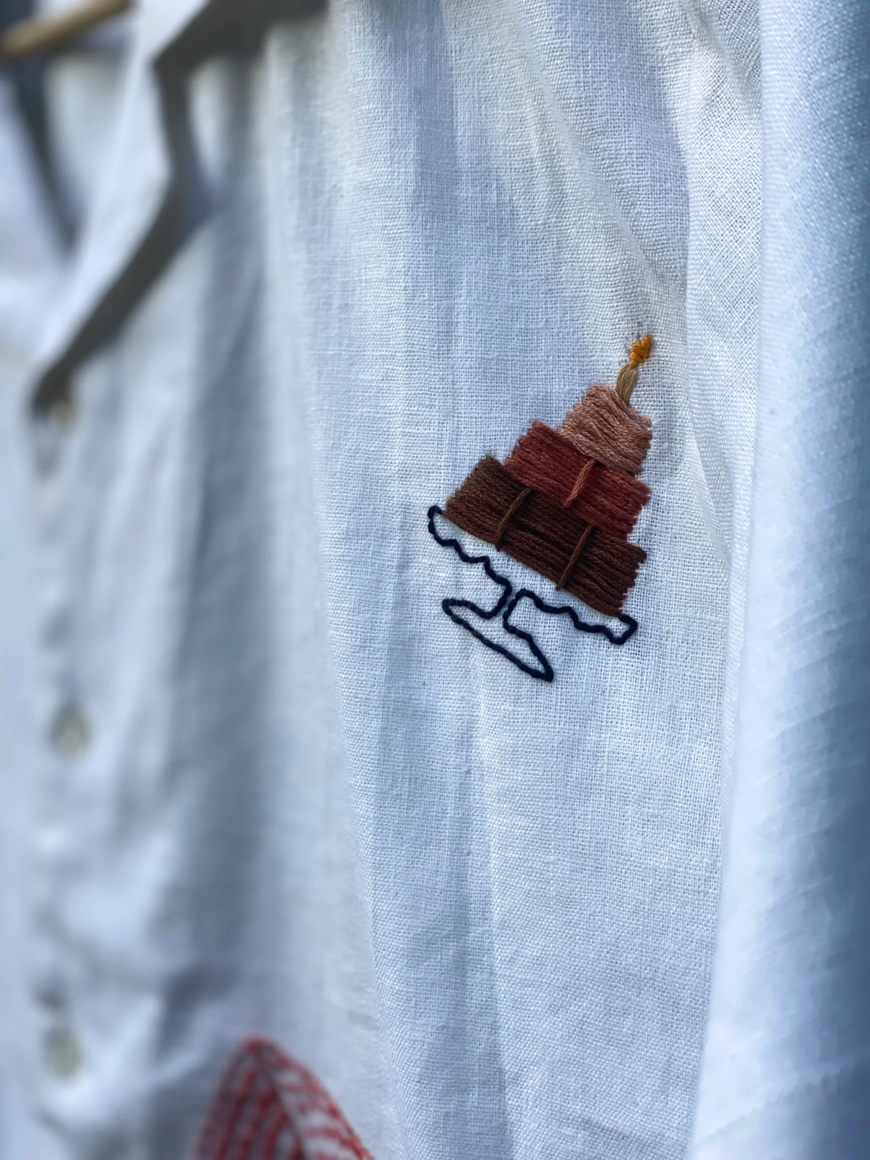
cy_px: 580
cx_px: 435
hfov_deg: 28.0
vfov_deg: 36.8
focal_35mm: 52
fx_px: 1743
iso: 20
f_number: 2
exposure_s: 1/134
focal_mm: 6
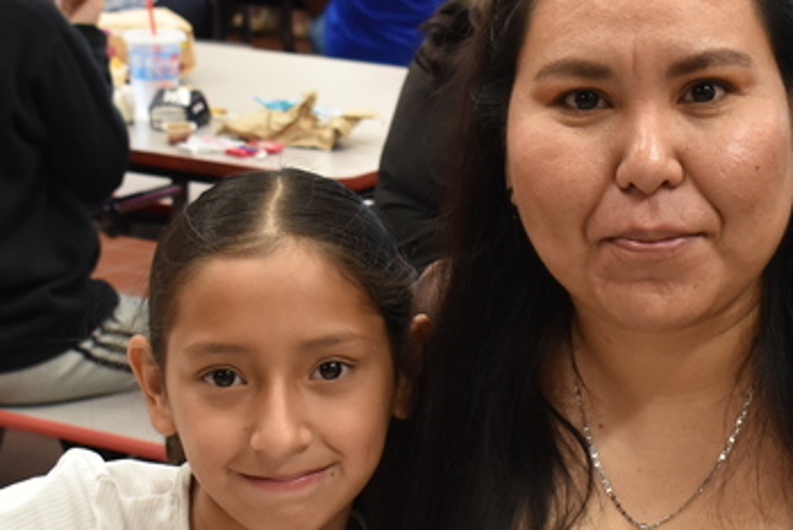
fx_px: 2578
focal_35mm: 117
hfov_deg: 17.3
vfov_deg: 11.7
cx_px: 643
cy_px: 353
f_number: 7.1
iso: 1000
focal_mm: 34
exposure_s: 1/50
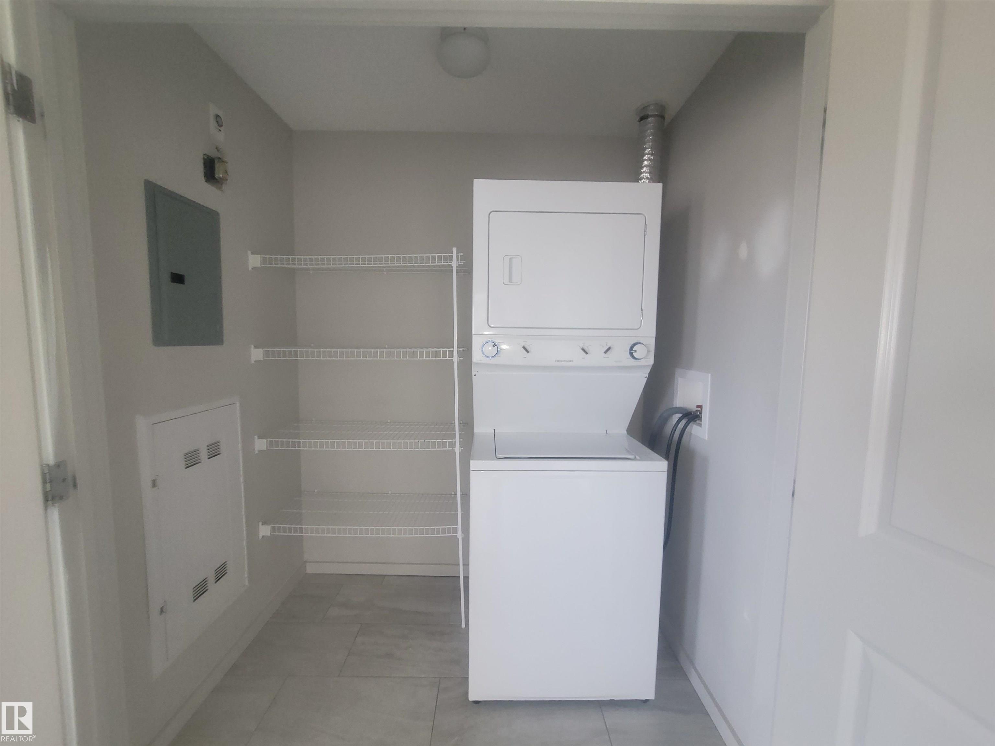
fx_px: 374
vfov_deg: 89.9
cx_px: 498
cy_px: 373
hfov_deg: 106.2
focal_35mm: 13
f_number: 2.2
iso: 160
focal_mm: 2.2
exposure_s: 1/60
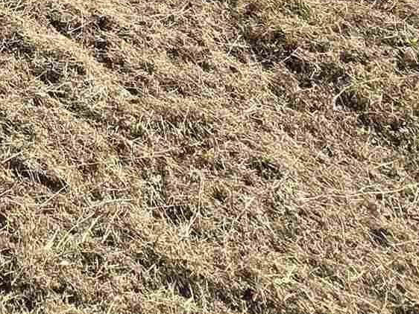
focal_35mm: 71
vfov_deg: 13.3
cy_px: -497
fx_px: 860
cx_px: -192
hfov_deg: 22.8
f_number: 2.2
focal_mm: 2.2
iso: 50
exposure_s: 1/873
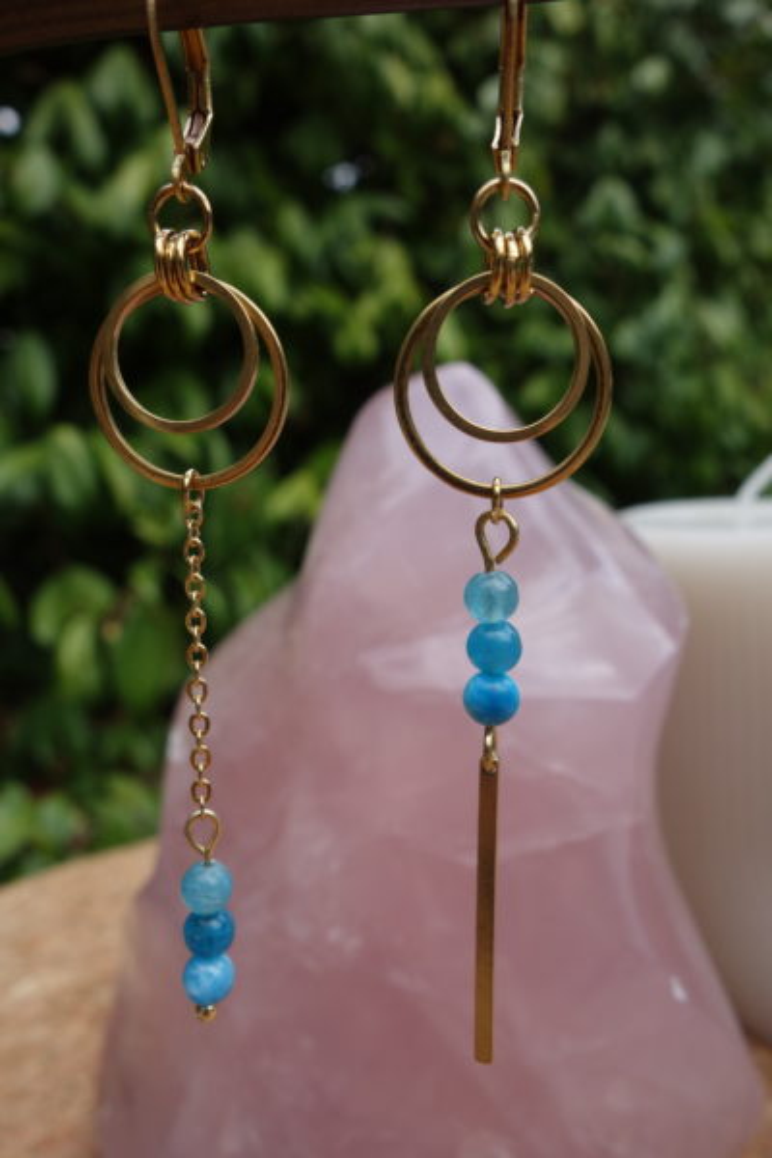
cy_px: 579
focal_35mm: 28
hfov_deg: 46.4
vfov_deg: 65.5
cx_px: 386
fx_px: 901
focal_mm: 10.4
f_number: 5.6
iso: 125
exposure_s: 1/320
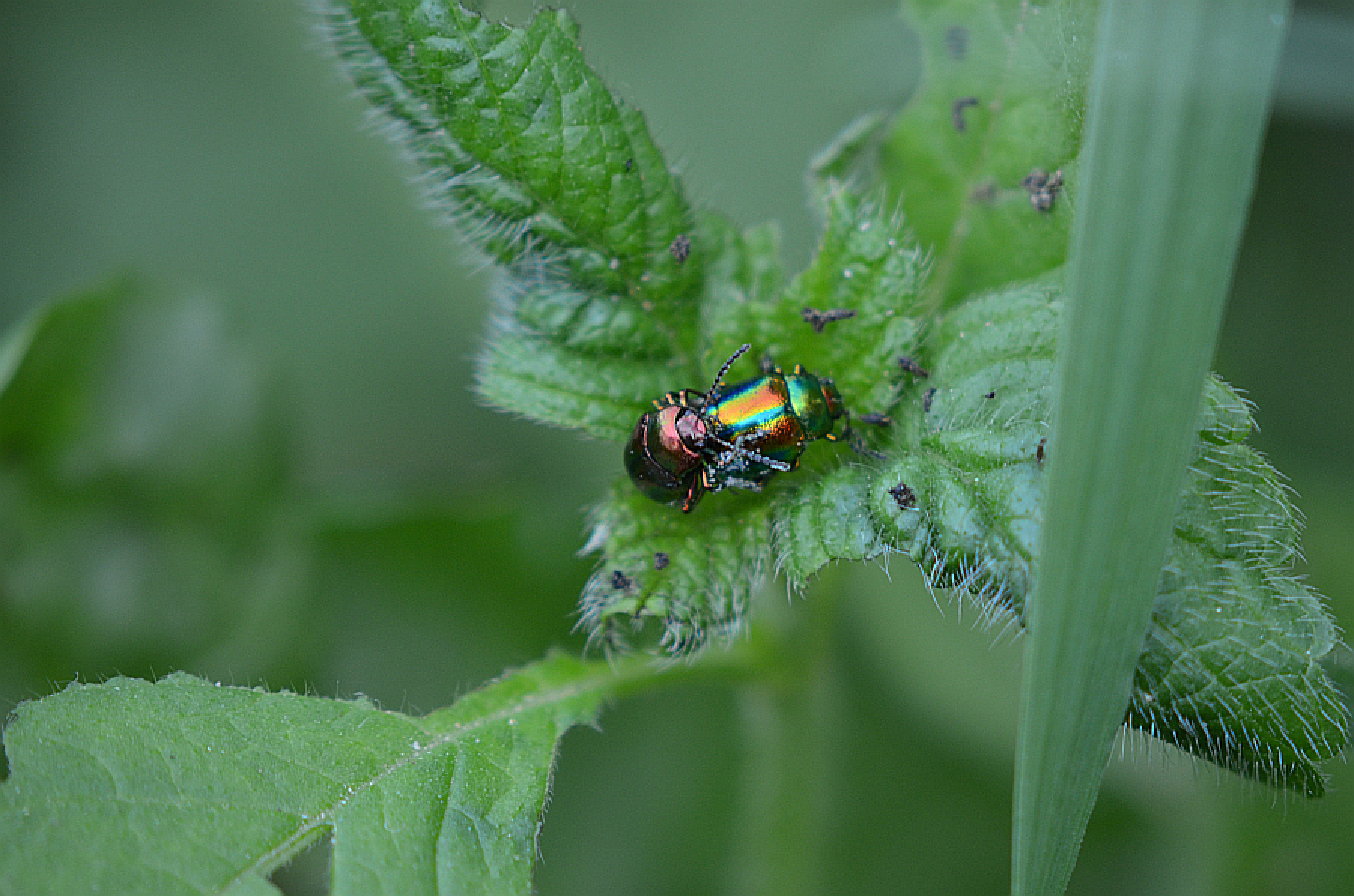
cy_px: 448
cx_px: 677
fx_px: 10696
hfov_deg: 7.2
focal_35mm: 285
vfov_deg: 4.8
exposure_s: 1/125
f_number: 8
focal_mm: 190
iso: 400
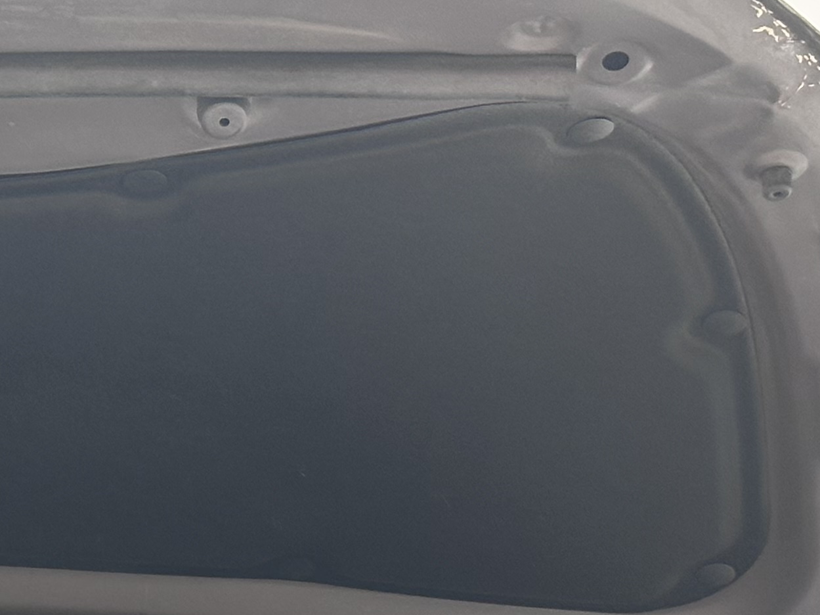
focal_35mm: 155
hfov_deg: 12.3
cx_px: -263
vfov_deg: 9.4
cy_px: 825
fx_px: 3671
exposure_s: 1/50
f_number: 1.78
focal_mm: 6.86
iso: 100
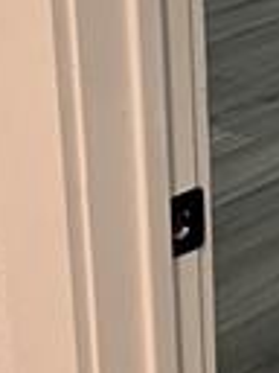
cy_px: -6
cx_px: 587
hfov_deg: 8.9
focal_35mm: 156
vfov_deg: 12.5
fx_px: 1676
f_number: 1.5
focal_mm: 5.7
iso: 100
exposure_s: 1/60
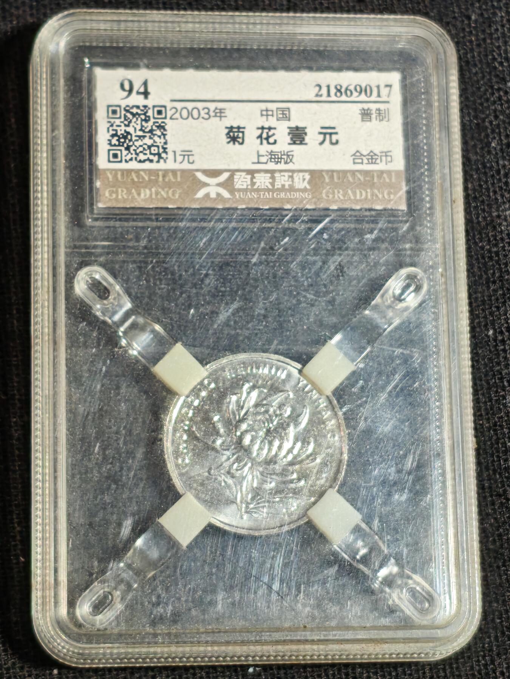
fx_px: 2102
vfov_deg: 18.4
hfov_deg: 13.8
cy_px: 340
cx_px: 255
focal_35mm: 107
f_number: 1.5
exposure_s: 1/334
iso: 50
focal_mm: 4.94
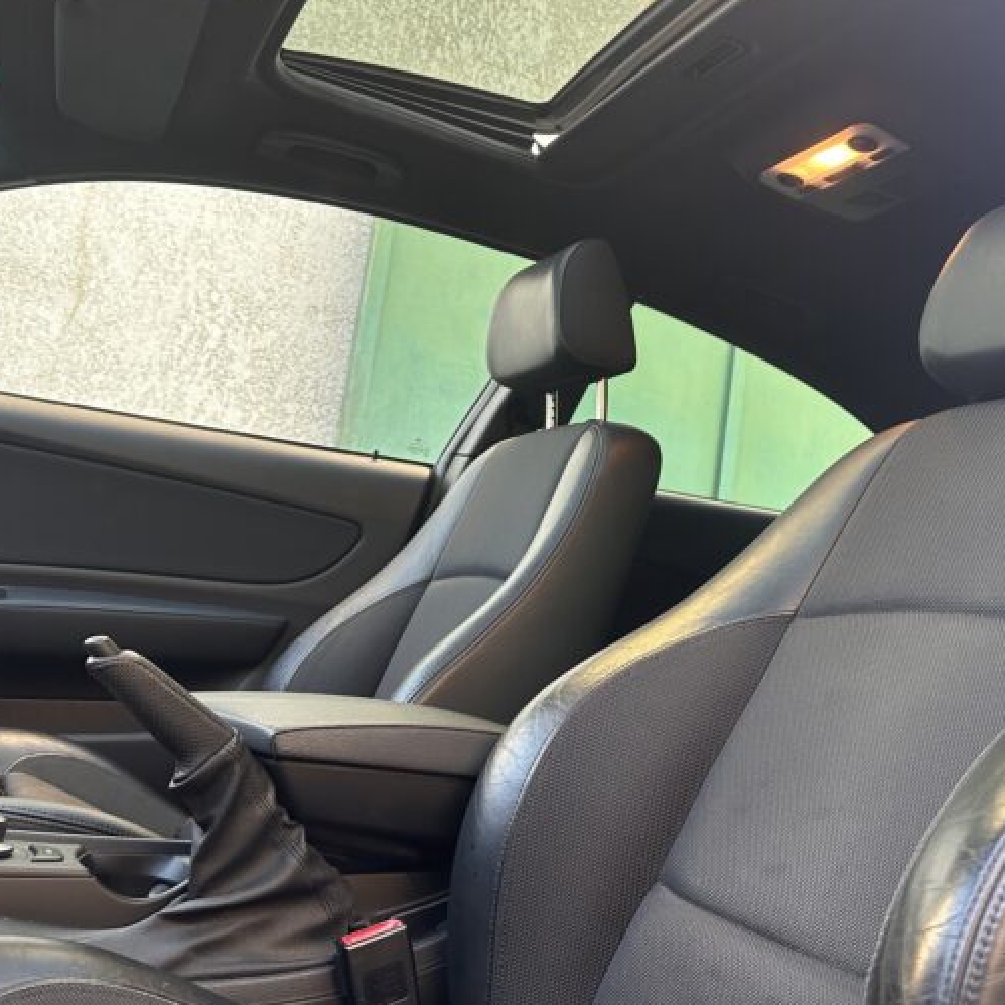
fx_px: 1117
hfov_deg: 48.1
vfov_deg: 48.3
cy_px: 429
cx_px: 616
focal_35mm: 34
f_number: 1.78
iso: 200
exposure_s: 1/121
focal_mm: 6.86
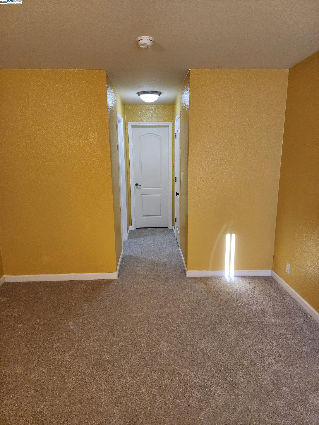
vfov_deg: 73.9
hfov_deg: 58.9
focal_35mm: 23
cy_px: 212
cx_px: 160
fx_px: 283
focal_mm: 6.4
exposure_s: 1/120
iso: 250
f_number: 1.8
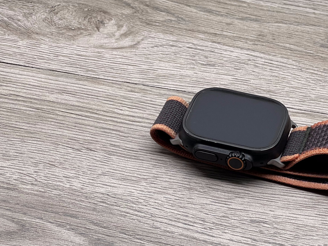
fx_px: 1270
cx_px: 264
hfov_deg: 14.6
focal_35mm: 134
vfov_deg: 11.1
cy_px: 147
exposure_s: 1/99
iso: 50
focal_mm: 9
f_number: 2.8
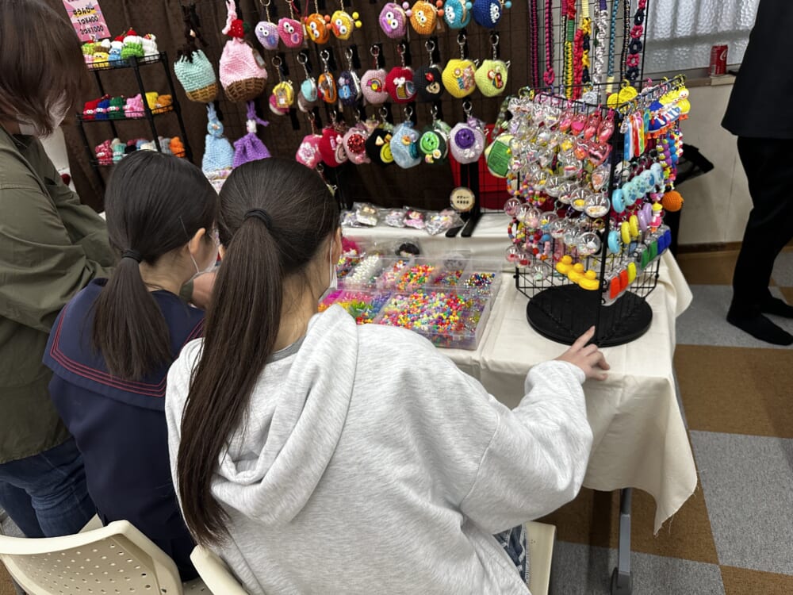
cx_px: 396
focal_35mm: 24
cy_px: 298
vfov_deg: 56.8
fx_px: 550
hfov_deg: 71.6
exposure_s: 1/121
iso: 160
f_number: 1.78
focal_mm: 6.86
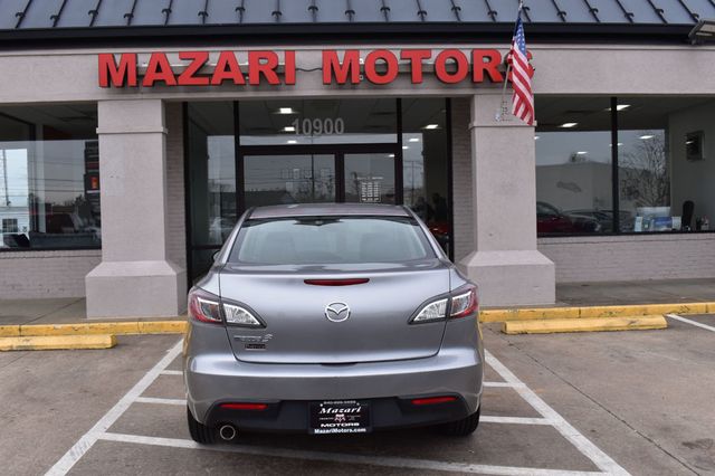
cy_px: 238
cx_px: 358
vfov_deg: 38.3
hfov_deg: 55.1
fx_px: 685
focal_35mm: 34
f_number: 10
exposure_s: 1/250
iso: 400
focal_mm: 23
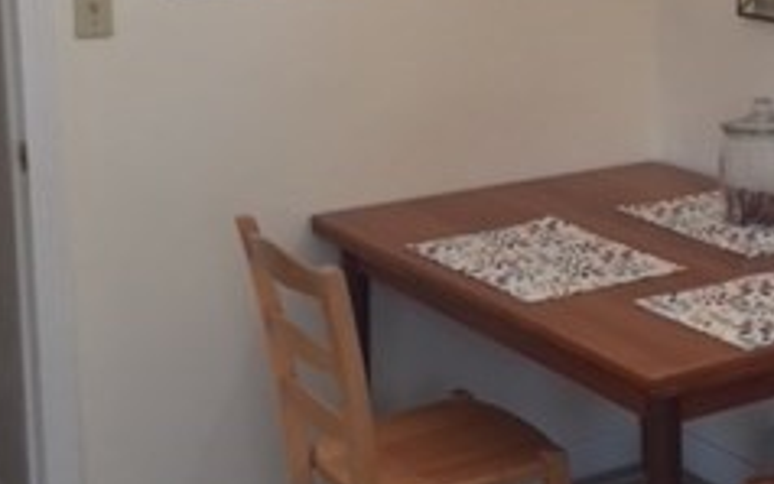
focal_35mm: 62
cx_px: 728
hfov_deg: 31.1
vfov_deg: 20.4
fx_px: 1308
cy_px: 23
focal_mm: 4.15
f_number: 2.2
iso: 32
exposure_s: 1/40
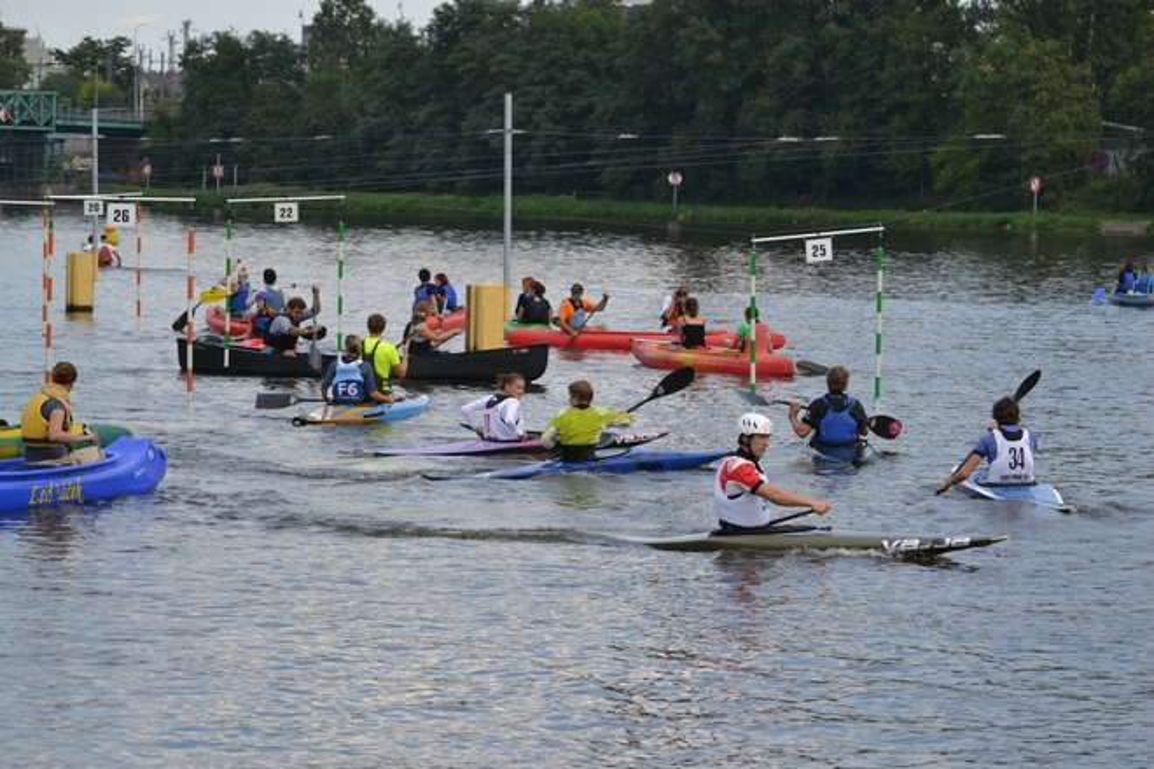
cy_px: 384
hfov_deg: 15.9
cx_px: 577
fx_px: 4135
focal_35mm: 129
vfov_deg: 10.6
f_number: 6.3
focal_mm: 86
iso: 100
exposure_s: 1/160
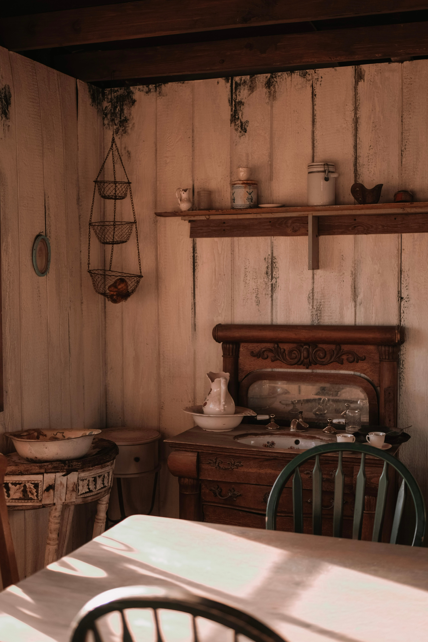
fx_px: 802
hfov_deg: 29.9
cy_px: 321
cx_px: 214
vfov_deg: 43.6
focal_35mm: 45
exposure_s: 1/400
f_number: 1.4
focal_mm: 30
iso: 160
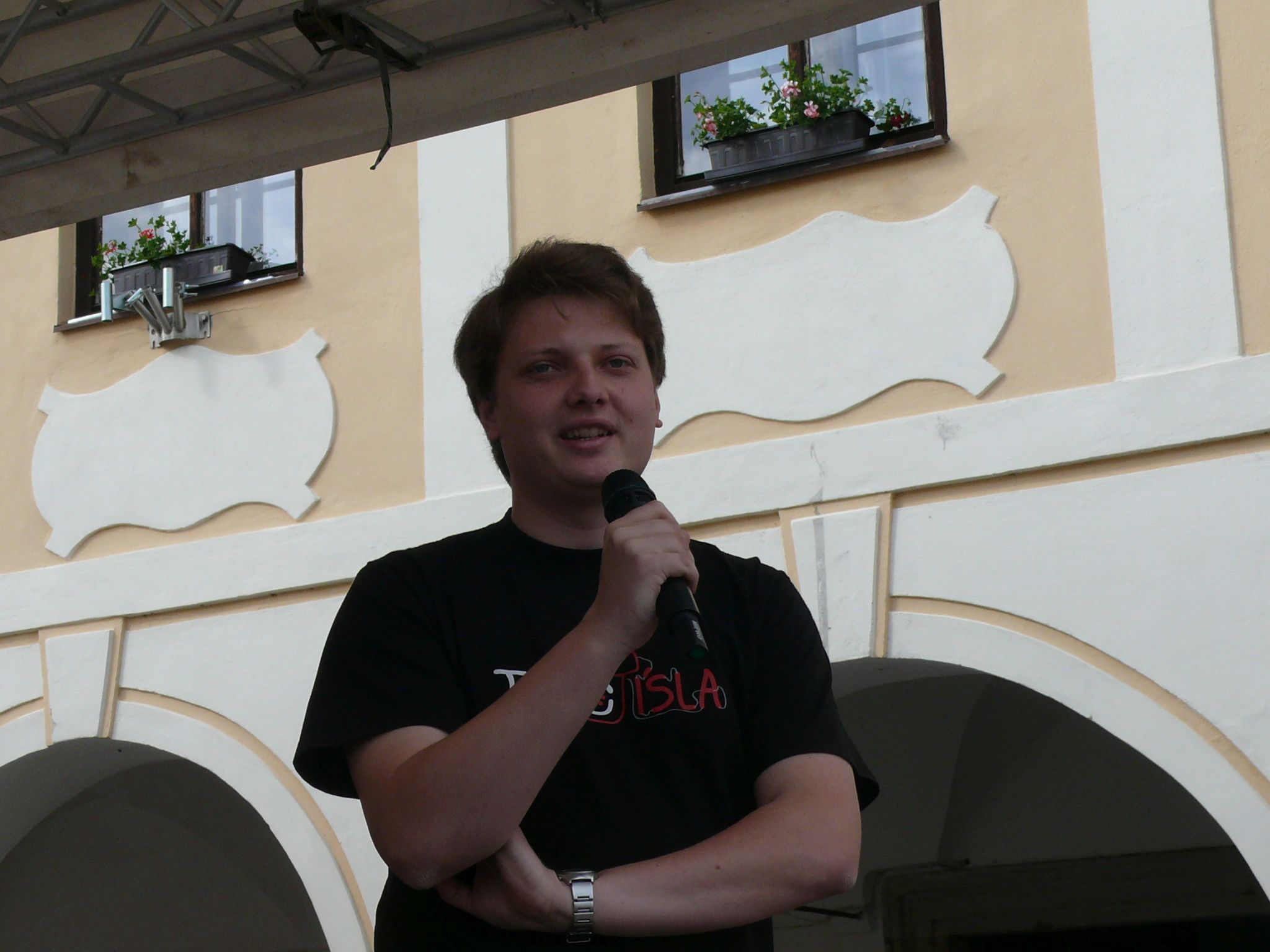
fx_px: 3008
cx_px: 635
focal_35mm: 82
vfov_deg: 18.0
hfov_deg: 23.8
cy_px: 476
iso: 100
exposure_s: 1/320
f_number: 5.6
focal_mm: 12
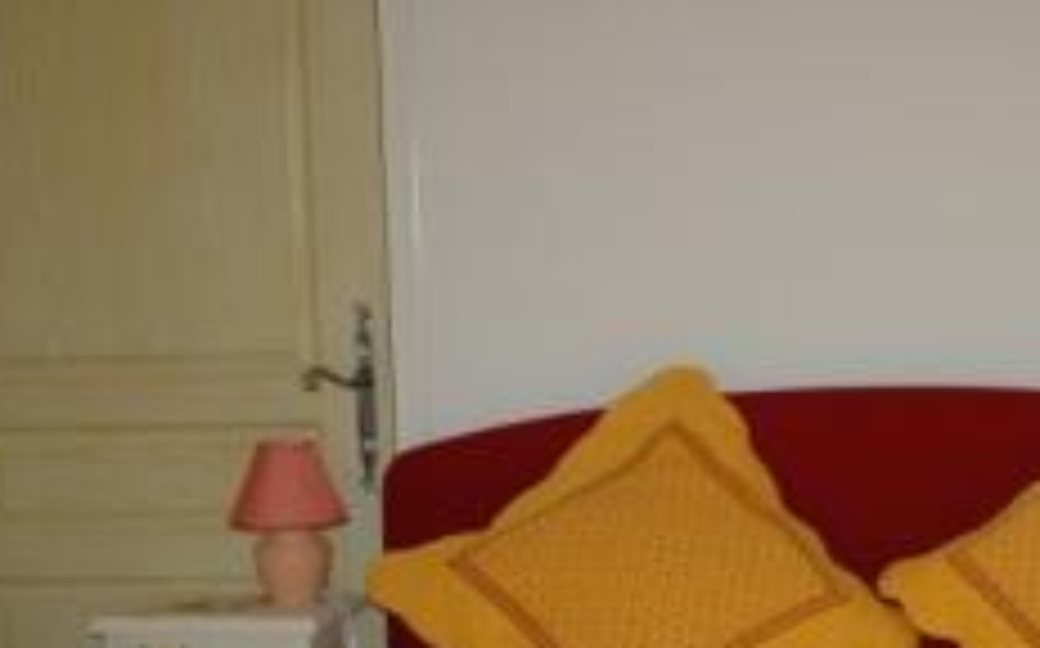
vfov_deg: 15.4
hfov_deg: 24.4
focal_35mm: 83
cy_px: 630
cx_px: 869
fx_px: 2351
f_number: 3.3
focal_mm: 28
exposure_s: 1/60
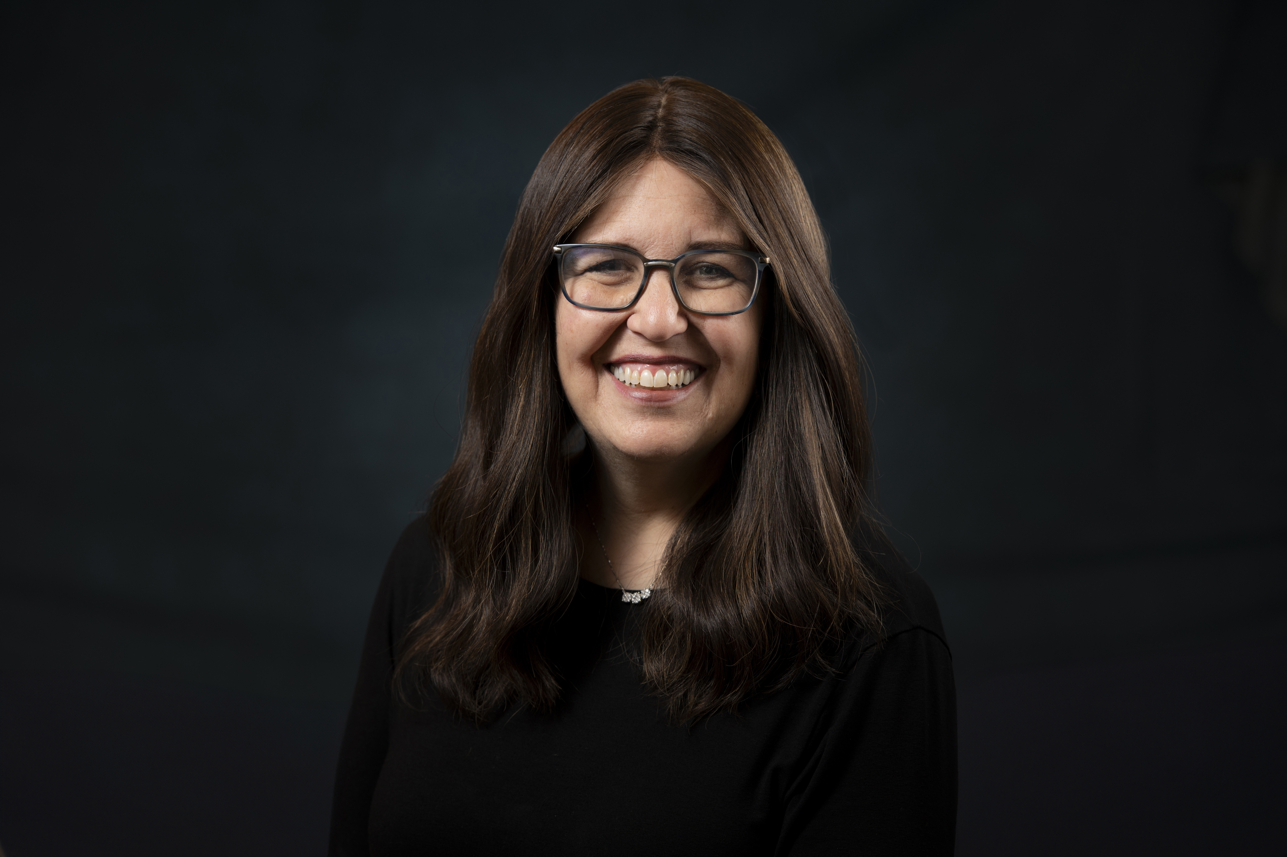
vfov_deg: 10.1
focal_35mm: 135
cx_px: 644
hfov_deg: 15.2
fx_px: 4823
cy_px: 428
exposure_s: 1/160
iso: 200
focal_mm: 135
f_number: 5.6
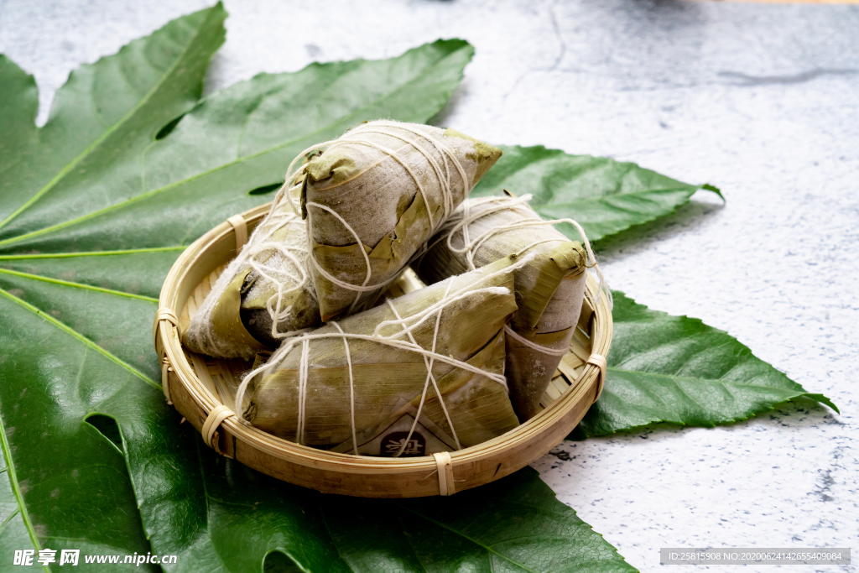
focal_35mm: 50
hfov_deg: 39.6
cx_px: 430
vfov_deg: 27.0
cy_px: 286
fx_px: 1193
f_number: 13
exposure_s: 1/160
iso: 1600
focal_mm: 50
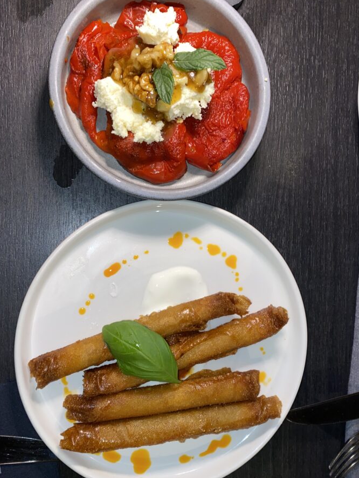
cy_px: 245
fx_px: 415
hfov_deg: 46.8
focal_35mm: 30
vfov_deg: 59.9
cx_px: 185
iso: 32
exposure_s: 1/17
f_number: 1.8
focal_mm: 4.25
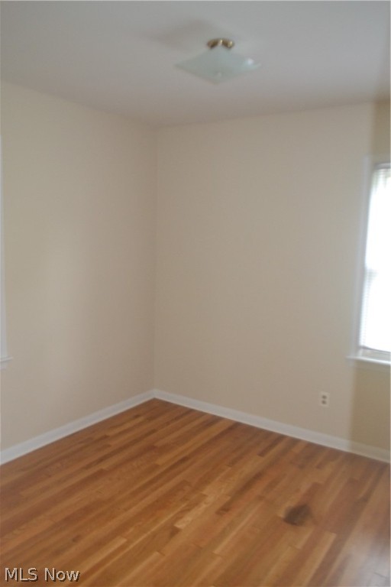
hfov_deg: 47.9
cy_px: 294
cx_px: 196
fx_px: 440
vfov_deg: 67.4
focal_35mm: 27
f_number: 3.5
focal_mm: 18
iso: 1400
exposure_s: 1/60
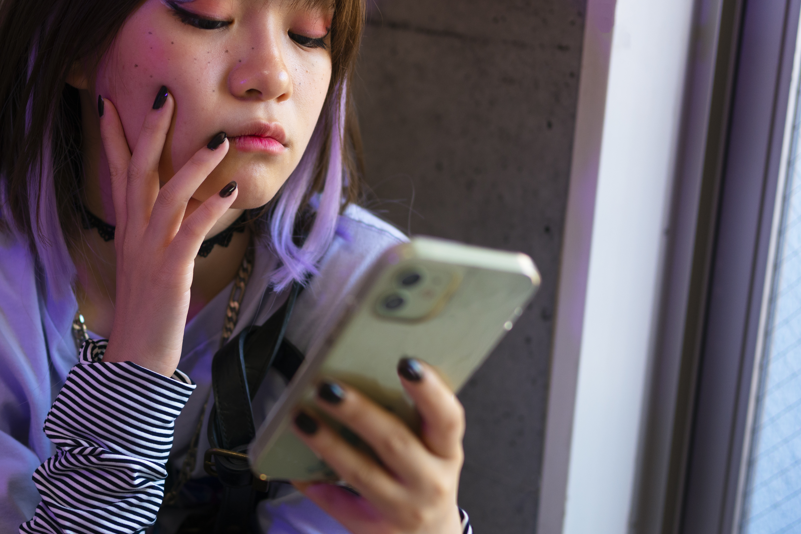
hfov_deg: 30.7
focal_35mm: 65
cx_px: 252
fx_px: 1446
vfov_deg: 20.9
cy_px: 303
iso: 320
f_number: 2.2
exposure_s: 1/200
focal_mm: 35
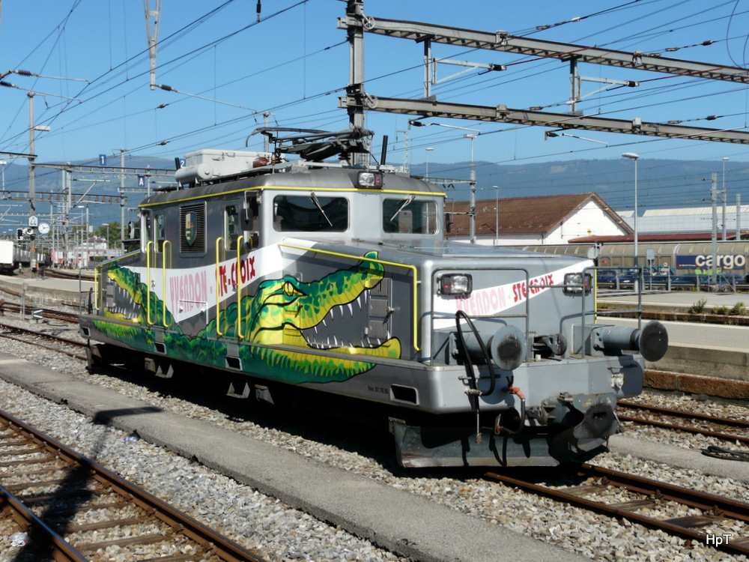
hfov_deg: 41.2
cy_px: 281
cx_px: 374
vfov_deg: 31.5
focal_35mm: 46
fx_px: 995
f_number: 6.3
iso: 100
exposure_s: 1/500
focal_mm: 7.5
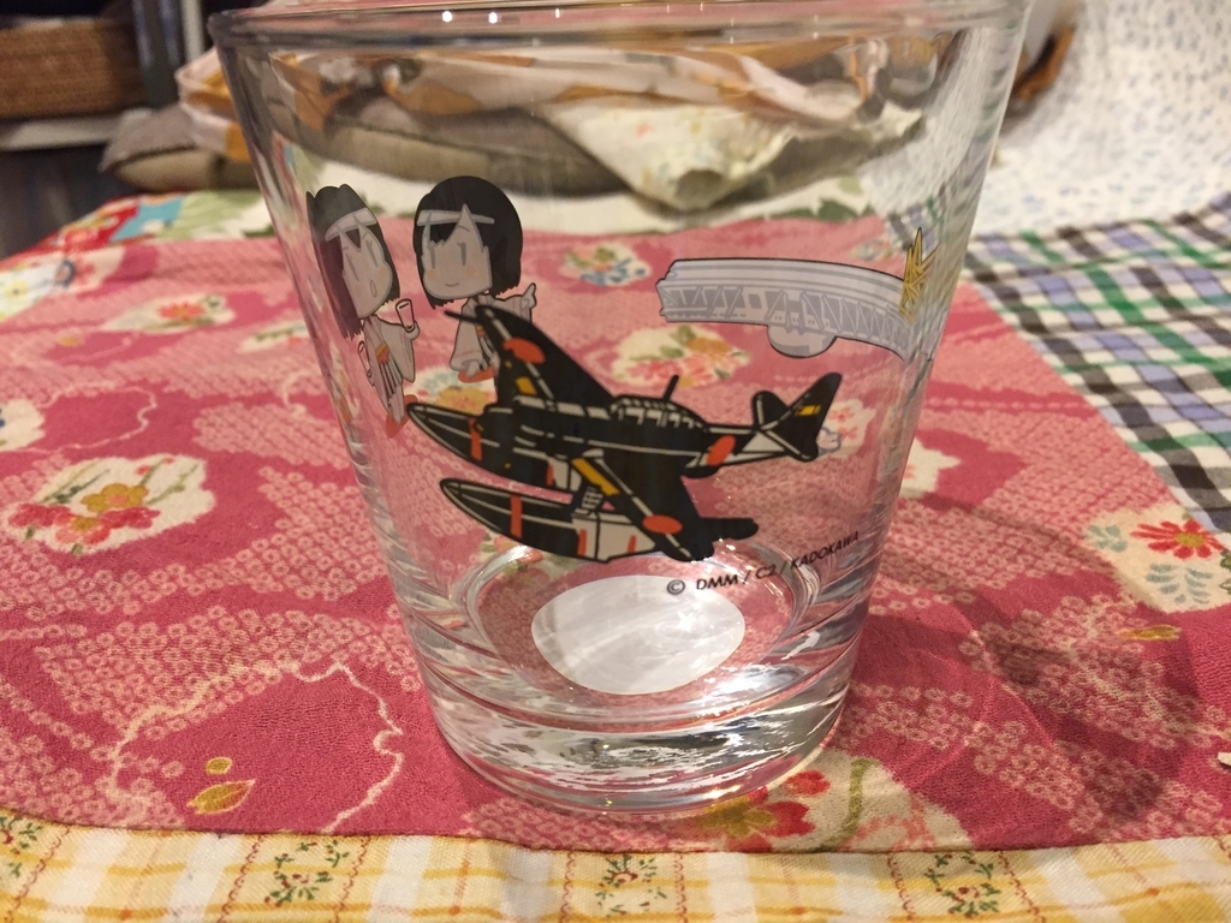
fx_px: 1031
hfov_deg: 61.7
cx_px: 616
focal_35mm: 29
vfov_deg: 48.2
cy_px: 462
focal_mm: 4.15
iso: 160
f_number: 2.2
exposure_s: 1/30
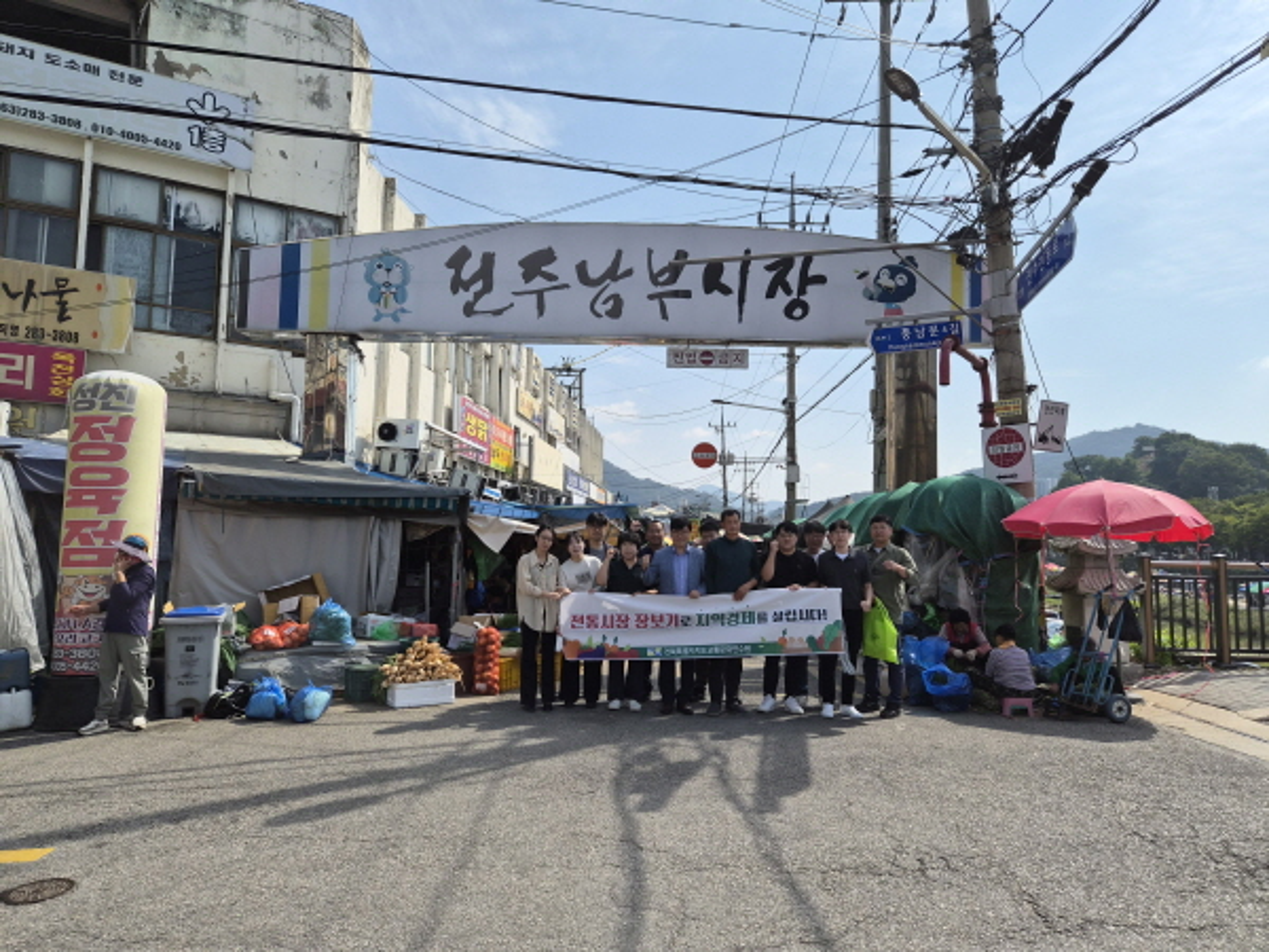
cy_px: 476
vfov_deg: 58.9
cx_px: 634
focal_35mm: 23
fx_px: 843
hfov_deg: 73.9
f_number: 1.8
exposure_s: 1/6576
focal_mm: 5.4
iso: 80
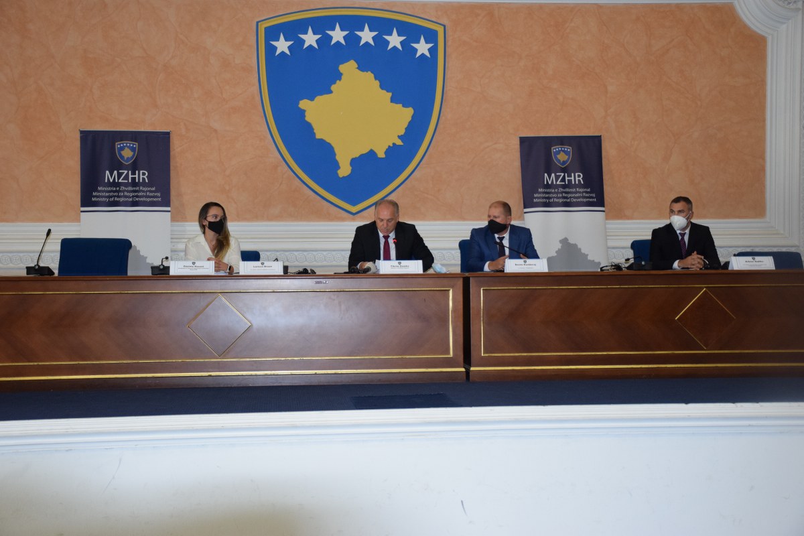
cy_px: 268
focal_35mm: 51
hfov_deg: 38.9
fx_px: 1139
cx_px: 402
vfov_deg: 26.5
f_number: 4.2
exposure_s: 1/60
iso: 1400
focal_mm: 34
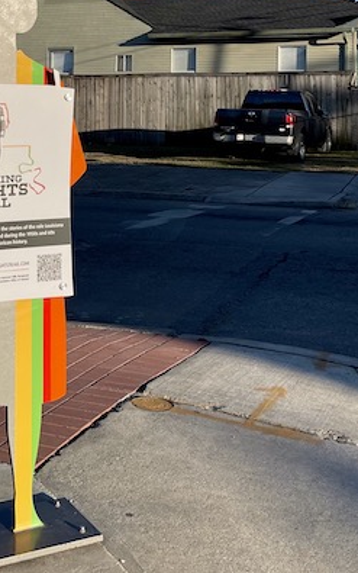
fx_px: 858
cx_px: 89
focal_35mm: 55
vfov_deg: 35.4
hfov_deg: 23.3
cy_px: 92
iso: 32
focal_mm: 5.1
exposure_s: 1/4202
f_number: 1.6
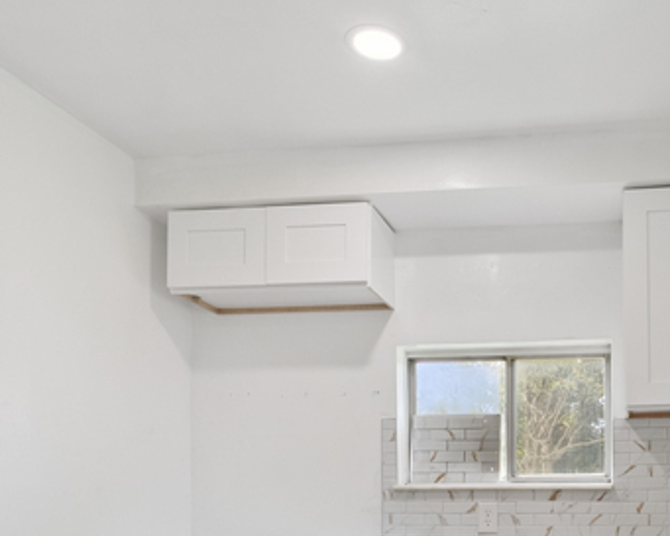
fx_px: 655
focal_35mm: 33
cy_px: 462
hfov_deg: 50.0
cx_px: 562
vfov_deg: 41.7
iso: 400
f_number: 8
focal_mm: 10
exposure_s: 1/30
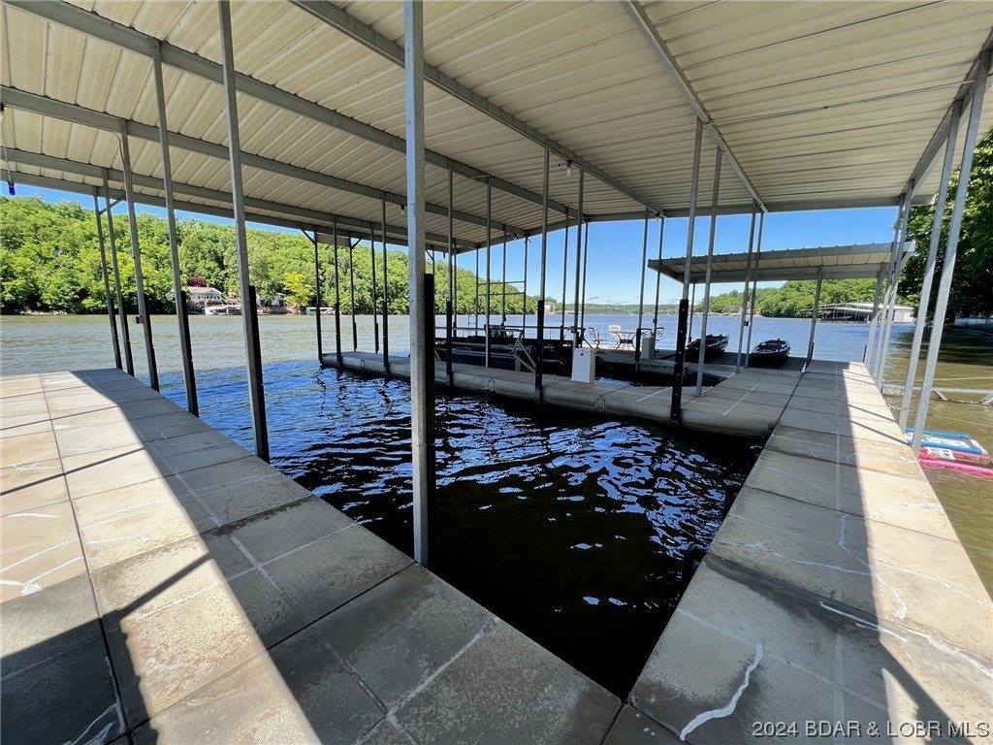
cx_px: 496
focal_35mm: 13
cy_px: 372
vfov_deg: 89.9
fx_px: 373
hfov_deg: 106.2
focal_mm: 1.57
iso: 32
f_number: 1.8
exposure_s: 1/430
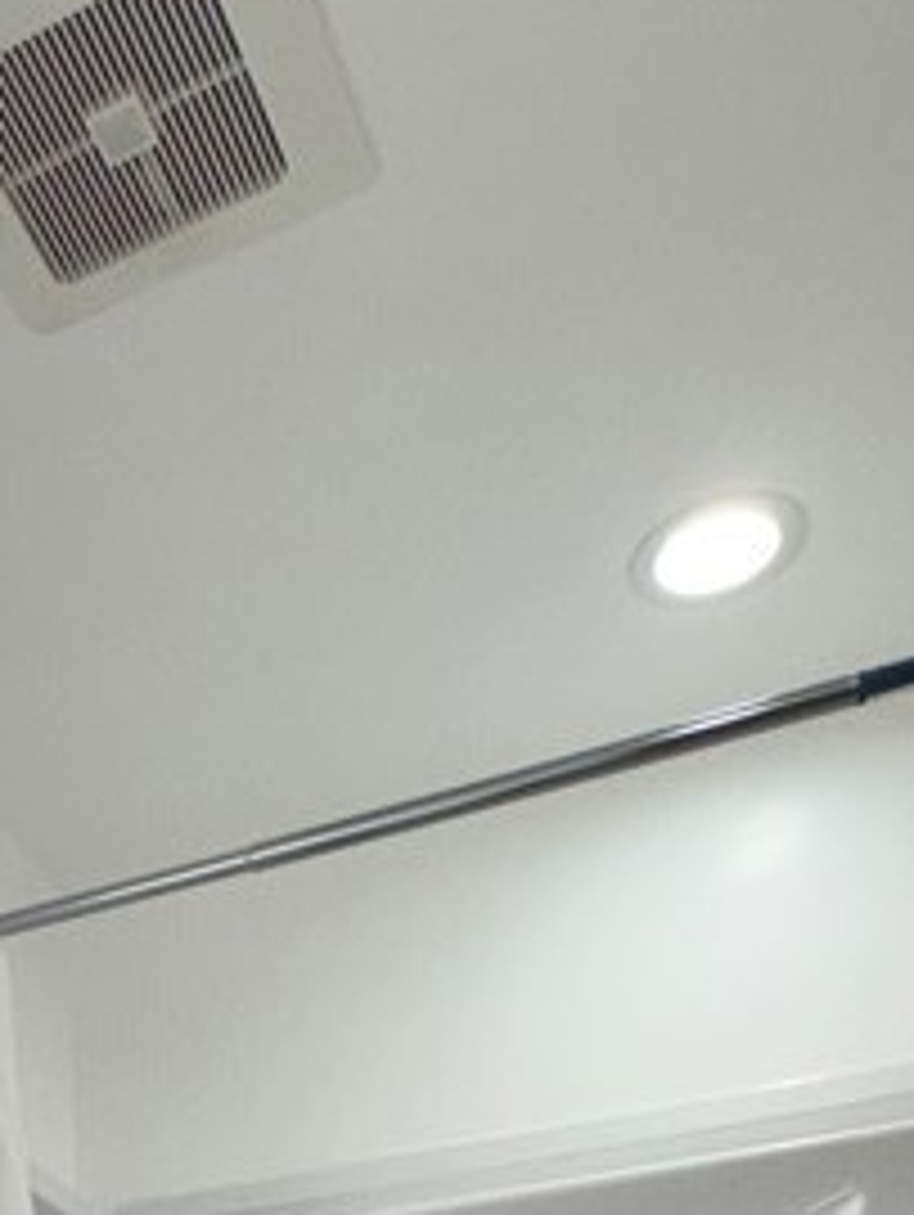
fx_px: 1863
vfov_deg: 25.7
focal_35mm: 53
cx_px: -81
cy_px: 1876
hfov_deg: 25.6
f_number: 2.2
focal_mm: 2.22
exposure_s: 1/156
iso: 50
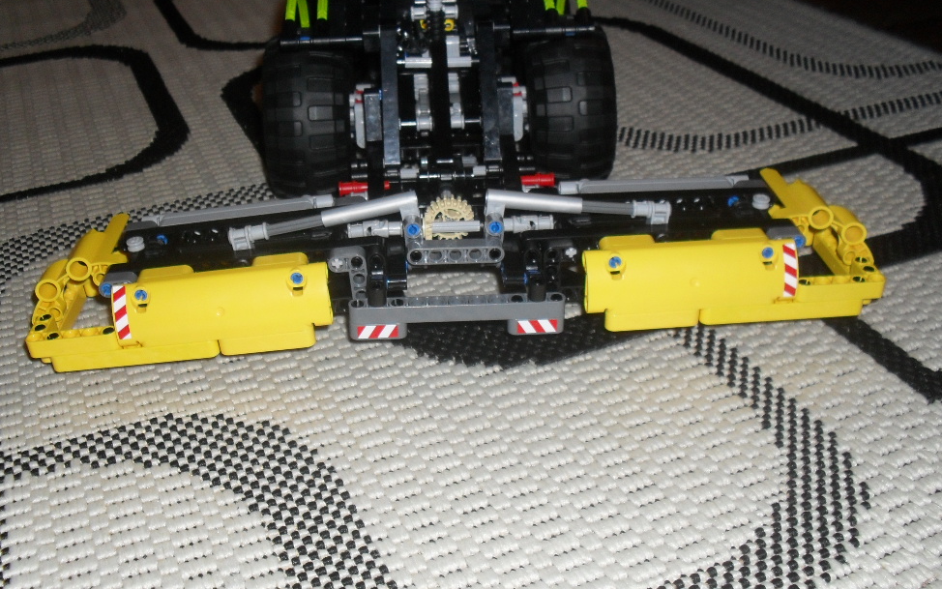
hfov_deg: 50.4
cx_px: 449
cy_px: 280
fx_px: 1001
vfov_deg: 32.8
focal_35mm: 39
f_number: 3.2
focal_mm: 6.3
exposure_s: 1/45
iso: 200
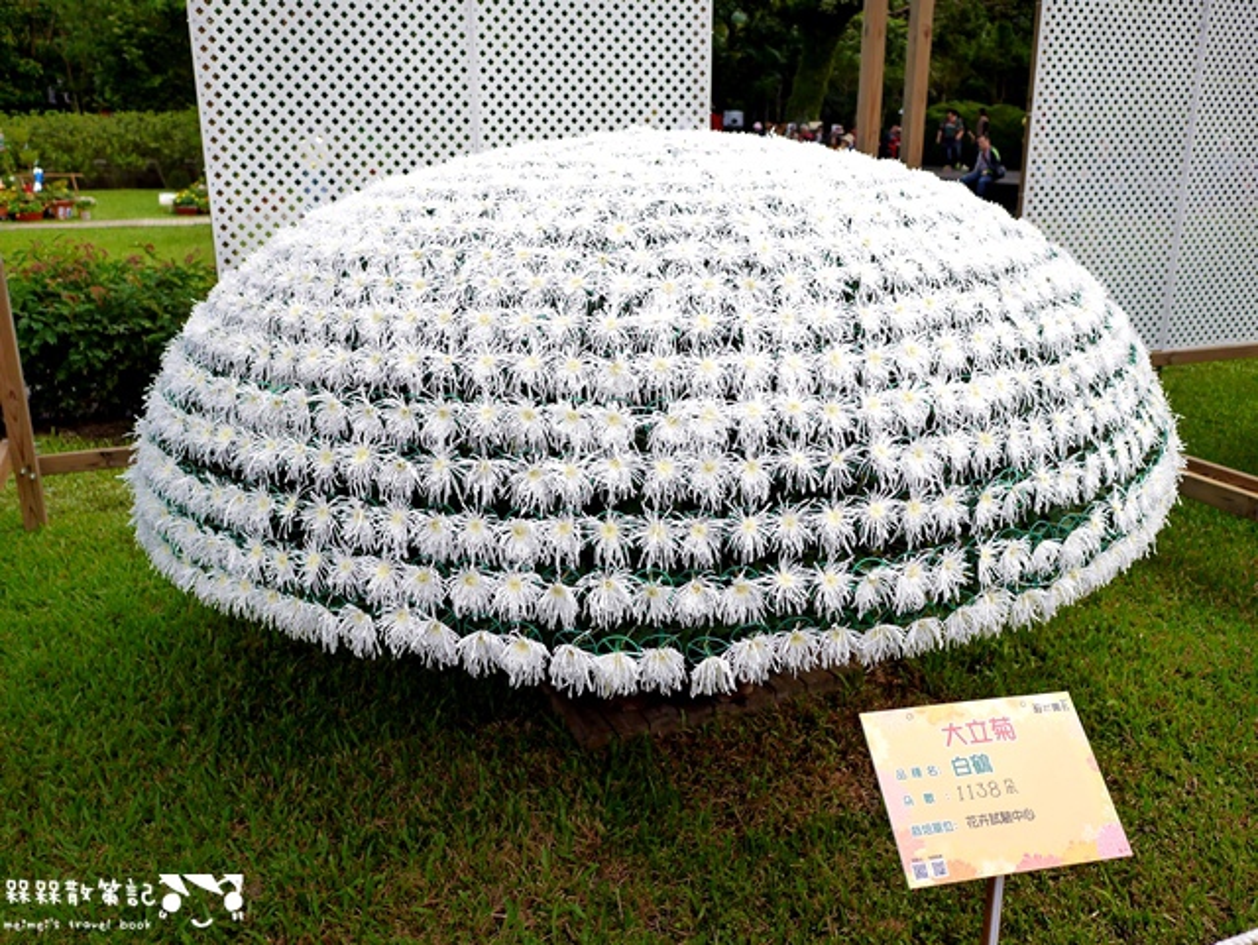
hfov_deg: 59.9
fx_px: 1091
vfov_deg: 46.9
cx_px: 629
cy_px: 472
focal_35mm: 30
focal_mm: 15
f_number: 2
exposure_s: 1/2500
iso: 160
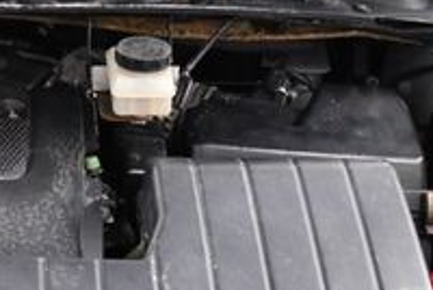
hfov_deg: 17.2
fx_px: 1385
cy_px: 180
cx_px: -37
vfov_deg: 11.9
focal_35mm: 115
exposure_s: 1/125
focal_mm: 18
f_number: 3.5
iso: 3200
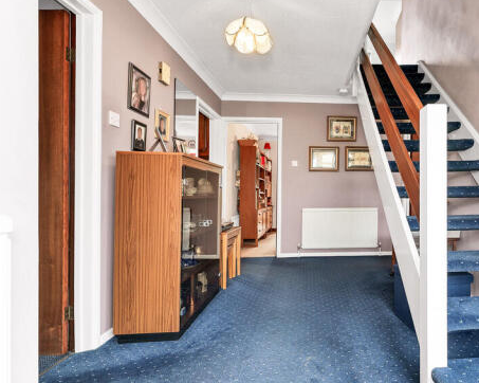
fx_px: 269
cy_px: 191
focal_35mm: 19
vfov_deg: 70.8
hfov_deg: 79.7
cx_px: 330
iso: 640
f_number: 6.3
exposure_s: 1/10
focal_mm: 14
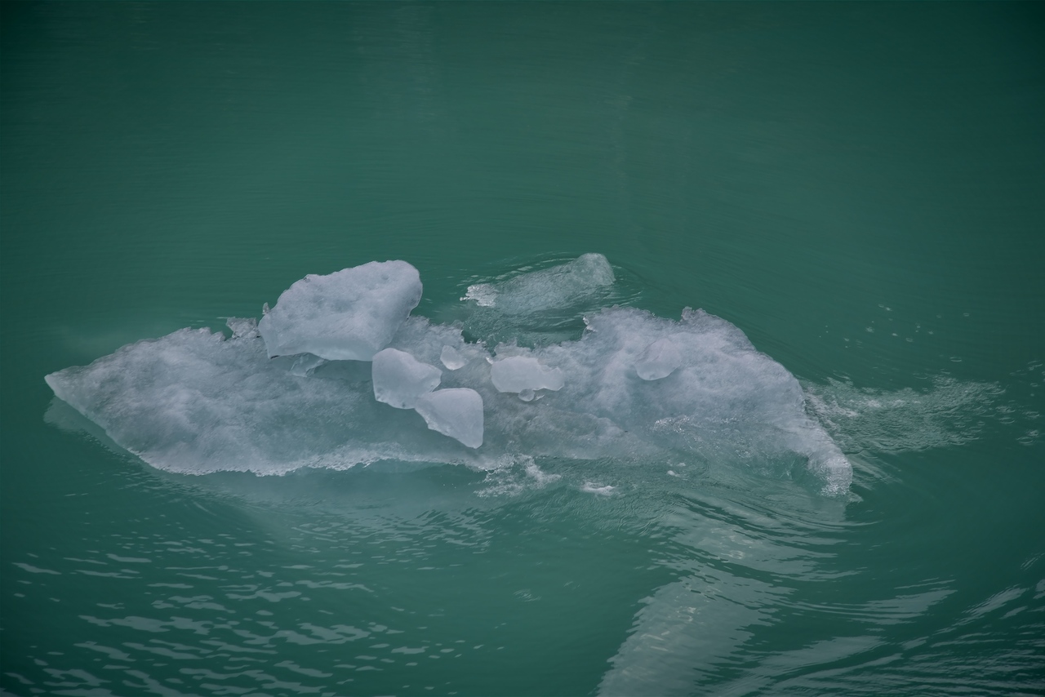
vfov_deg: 12.5
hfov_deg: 18.6
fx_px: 3194
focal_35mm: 110
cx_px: 522
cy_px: 348
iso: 100
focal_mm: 110
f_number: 8
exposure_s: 1/250
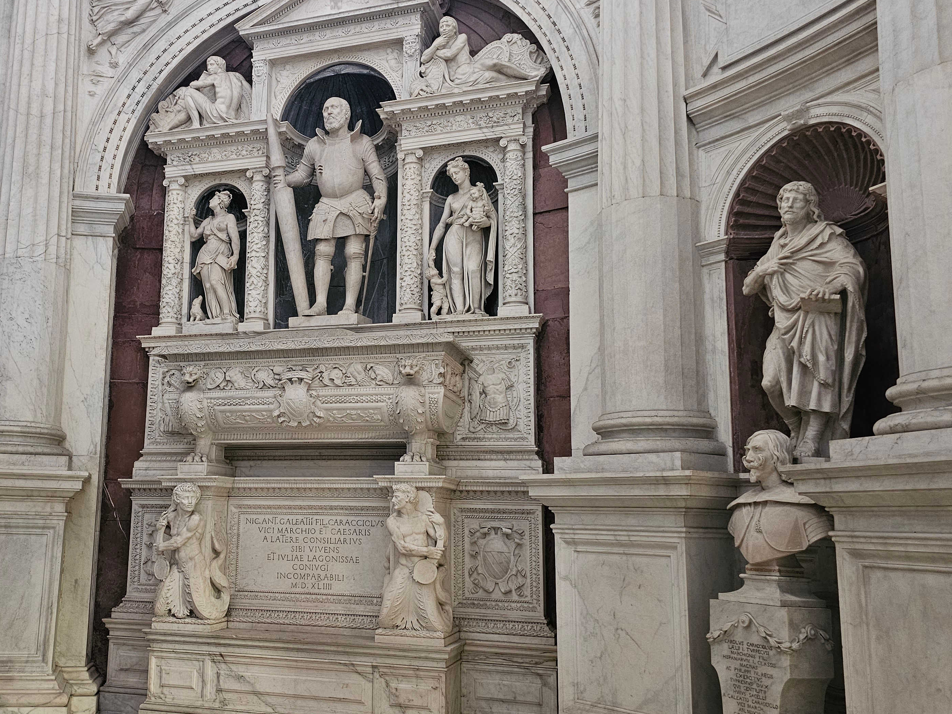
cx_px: 347
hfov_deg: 54.6
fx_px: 908
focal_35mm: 33
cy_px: 387
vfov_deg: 42.9
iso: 640
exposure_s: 1/24
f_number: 1.7
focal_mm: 6.3
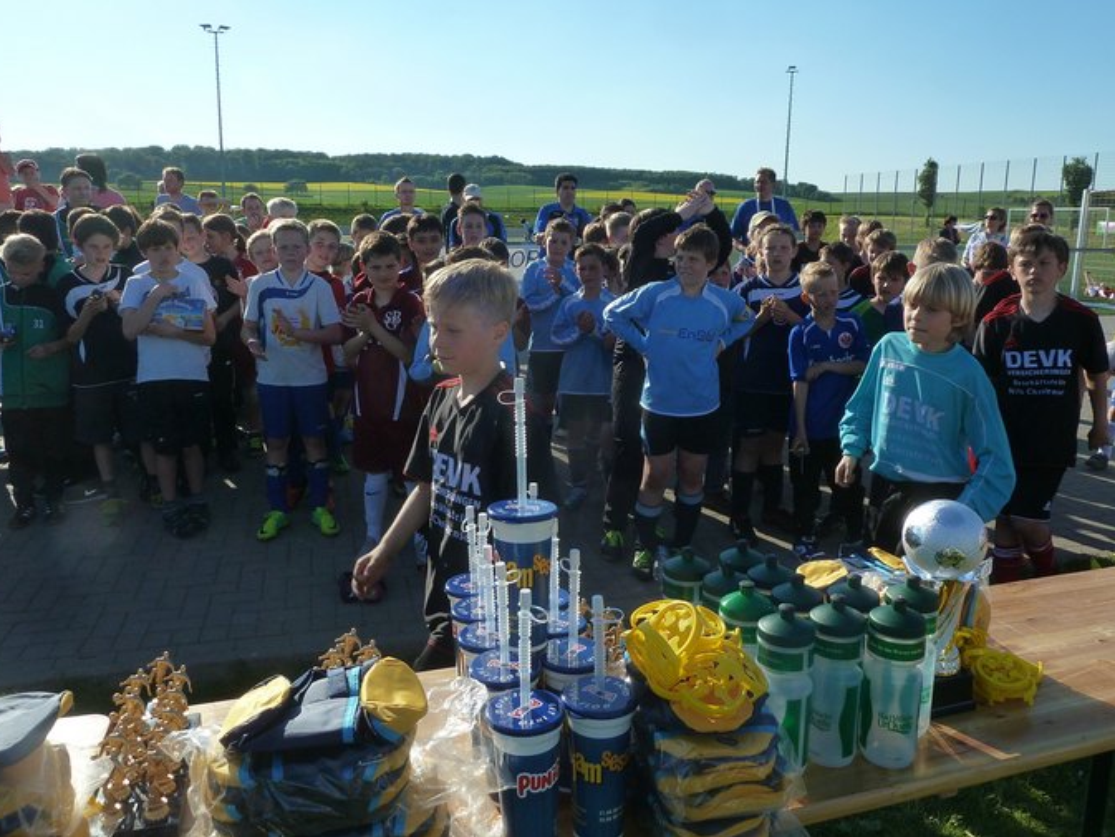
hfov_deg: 67.3
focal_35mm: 26
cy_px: 405
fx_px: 838
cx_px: 557
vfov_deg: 53.1
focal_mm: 4.1
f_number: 5
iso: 125
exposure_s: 1/400
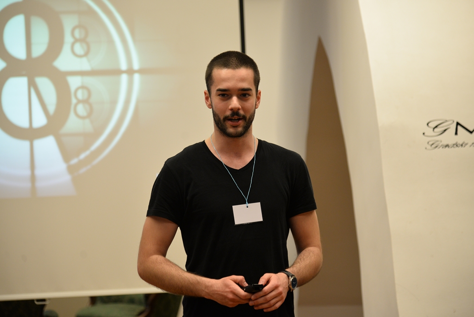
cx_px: 237
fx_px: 1581
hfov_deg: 17.1
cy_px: 158
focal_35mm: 120
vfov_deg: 11.4
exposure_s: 1/100
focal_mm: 120
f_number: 4
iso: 1250
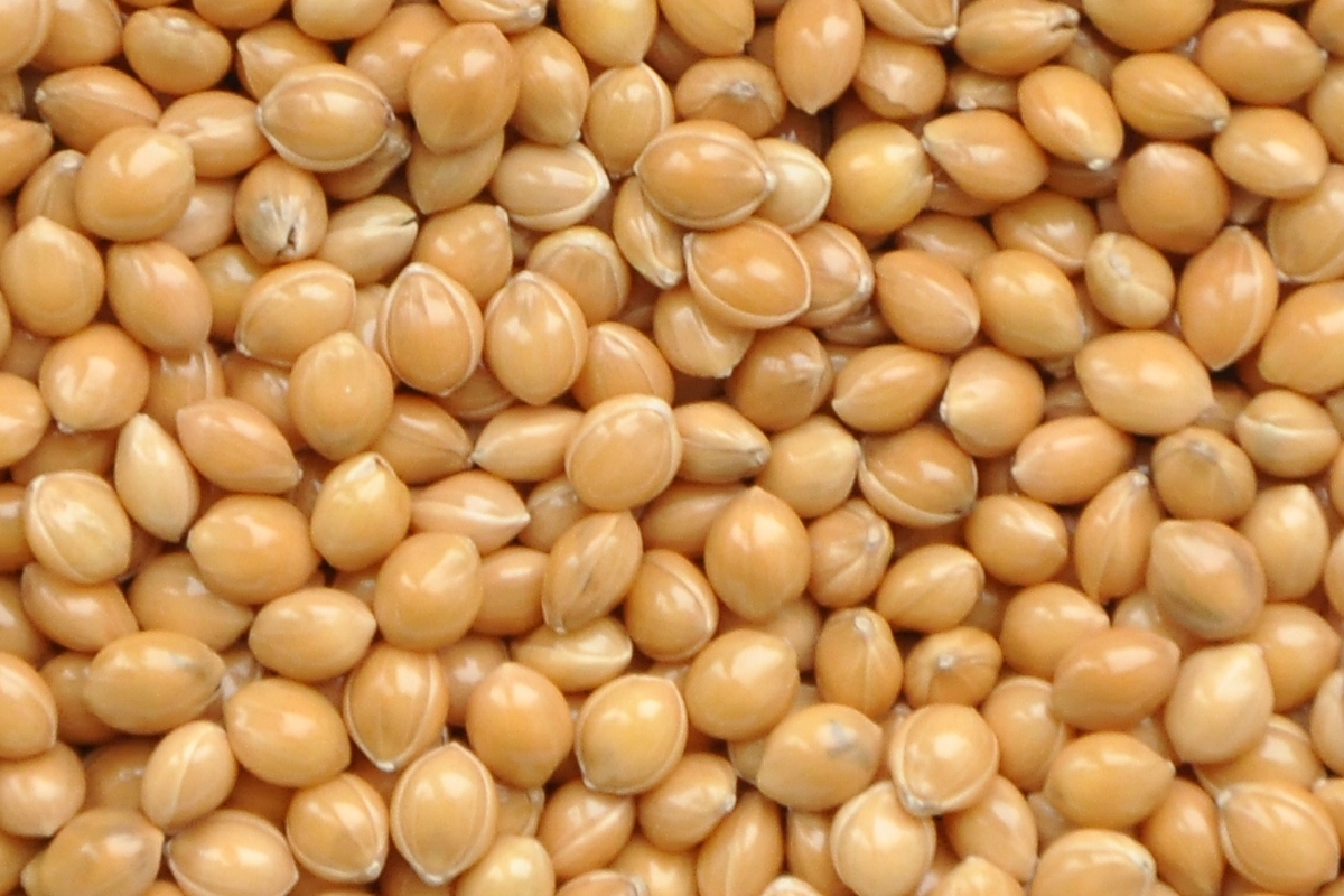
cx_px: 672
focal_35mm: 158
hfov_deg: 13.0
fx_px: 5880
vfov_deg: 8.7
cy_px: 448
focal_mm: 105
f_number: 5.6
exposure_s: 1/80
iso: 800
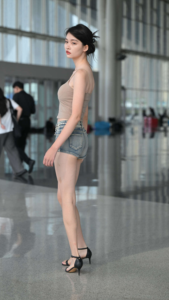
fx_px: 749
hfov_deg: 12.9
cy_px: 150
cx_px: 73
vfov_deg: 22.7
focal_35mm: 94
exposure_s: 1/640
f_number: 3.5
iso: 320
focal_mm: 89
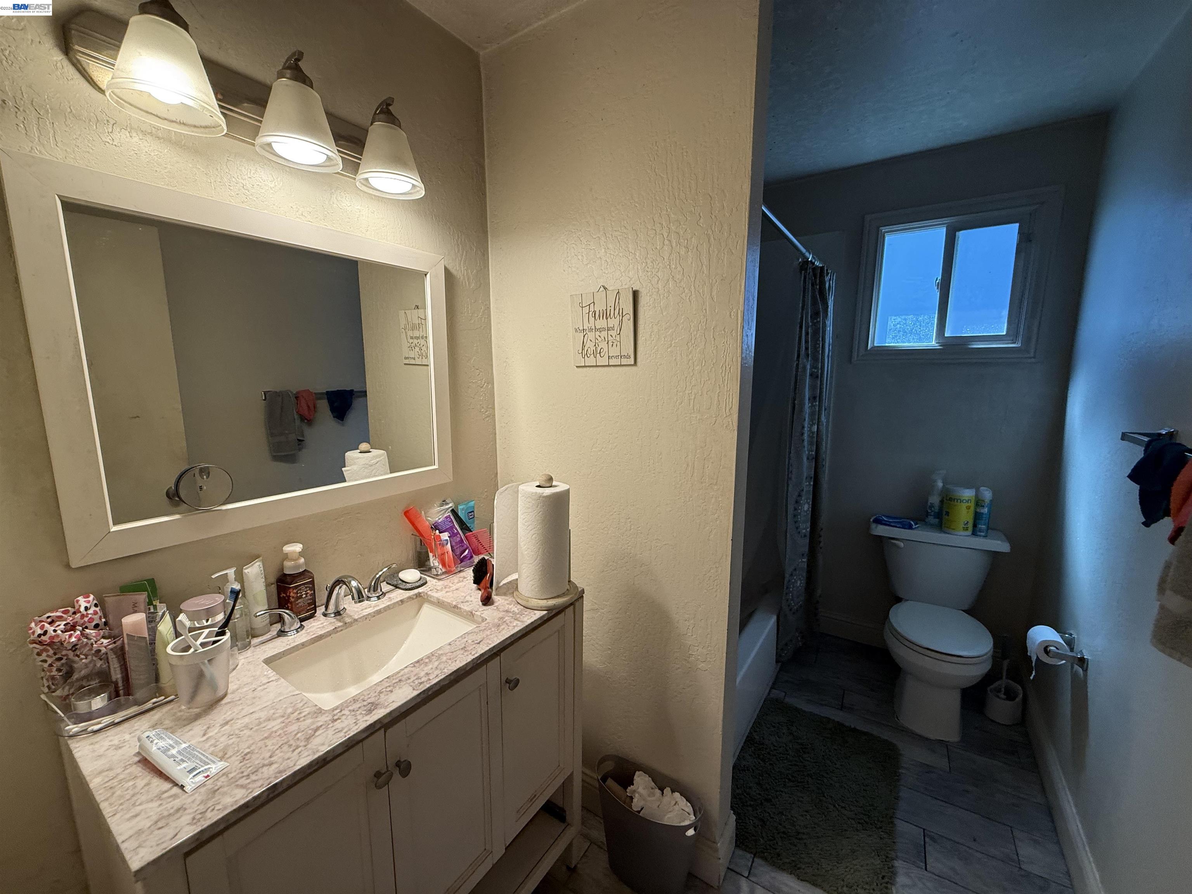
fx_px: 482
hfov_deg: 102.1
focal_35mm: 14
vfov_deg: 85.7
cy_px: 447
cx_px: 596
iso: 125
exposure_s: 1/120
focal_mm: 2.22
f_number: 2.2
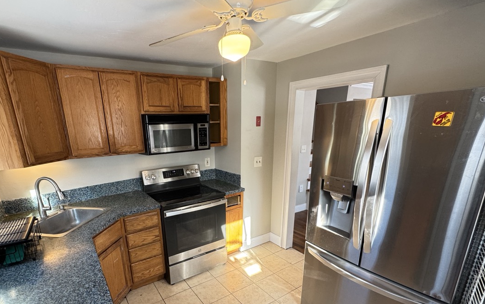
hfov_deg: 90.5
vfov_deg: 63.7
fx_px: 238
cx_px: 208
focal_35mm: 18
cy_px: 197
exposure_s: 1/120
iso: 160
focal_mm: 2.22
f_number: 2.2
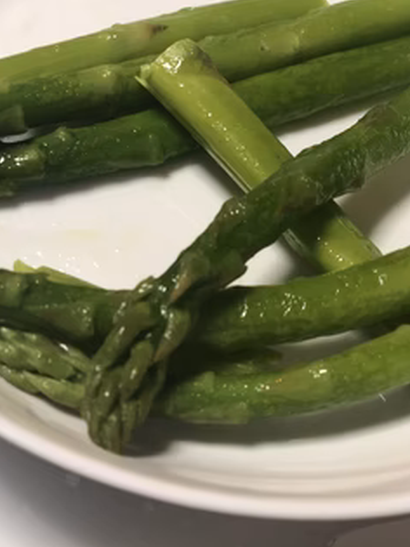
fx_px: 1043
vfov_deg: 29.4
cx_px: 160
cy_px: 302
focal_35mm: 66
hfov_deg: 22.2
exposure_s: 1/40
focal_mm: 6
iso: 100
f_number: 2.4
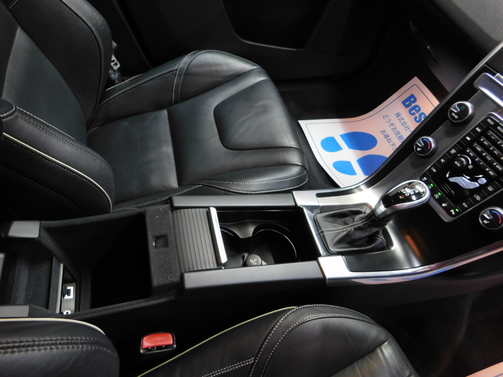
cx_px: 252
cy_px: 188
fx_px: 334
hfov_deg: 73.9
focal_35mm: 23
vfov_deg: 58.9
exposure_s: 1/10
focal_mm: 4
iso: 400
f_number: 3
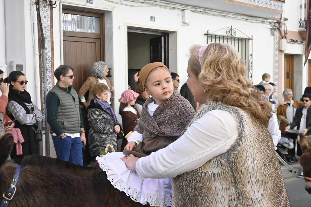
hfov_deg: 43.6
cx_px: 156
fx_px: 389
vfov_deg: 29.9
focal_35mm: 45
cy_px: 104
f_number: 6.3
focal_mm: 30
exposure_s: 1/400
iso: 400
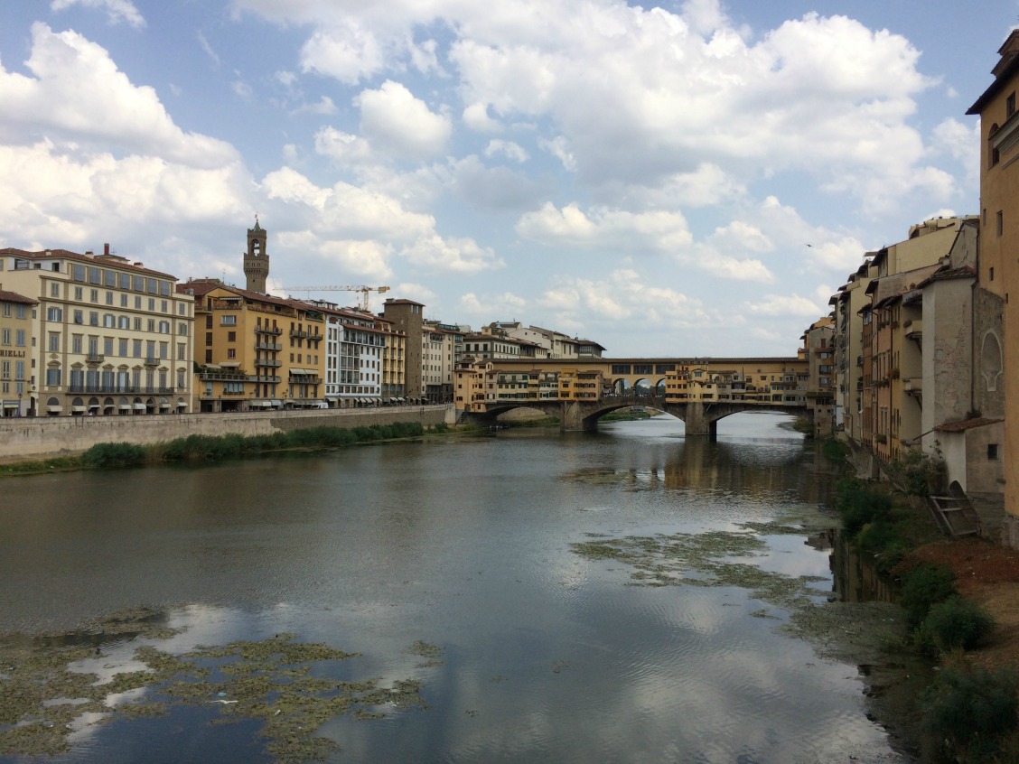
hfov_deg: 61.7
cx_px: 510
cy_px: 382
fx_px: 854
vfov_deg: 48.2
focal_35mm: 29
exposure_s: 1/2740
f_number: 2.2
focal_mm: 4.15
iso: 32
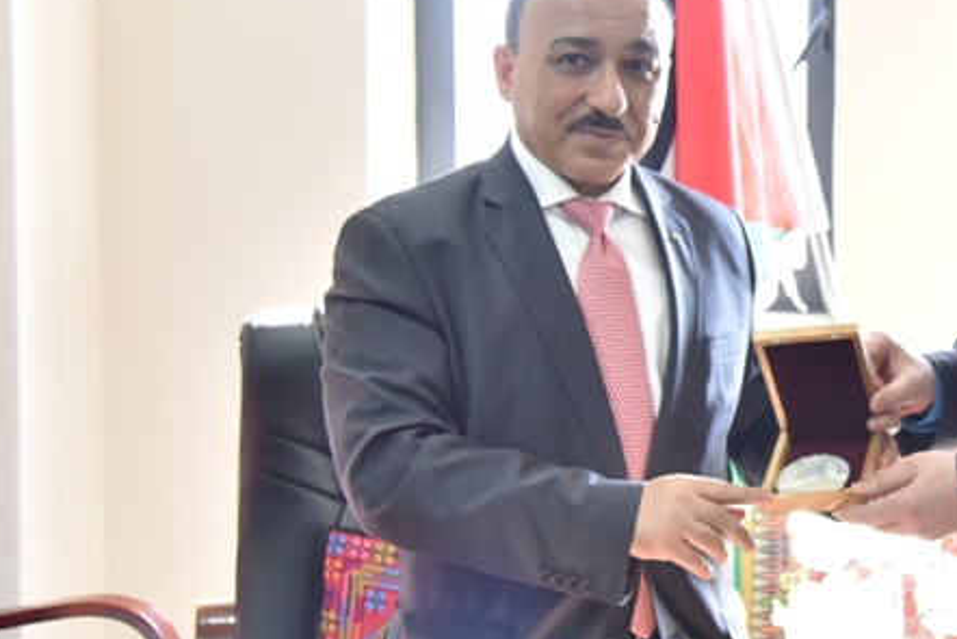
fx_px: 2340
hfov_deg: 22.5
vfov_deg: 15.5
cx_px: 866
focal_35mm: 88
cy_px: 291
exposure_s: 1/200
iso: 2000
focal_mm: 38
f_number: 4
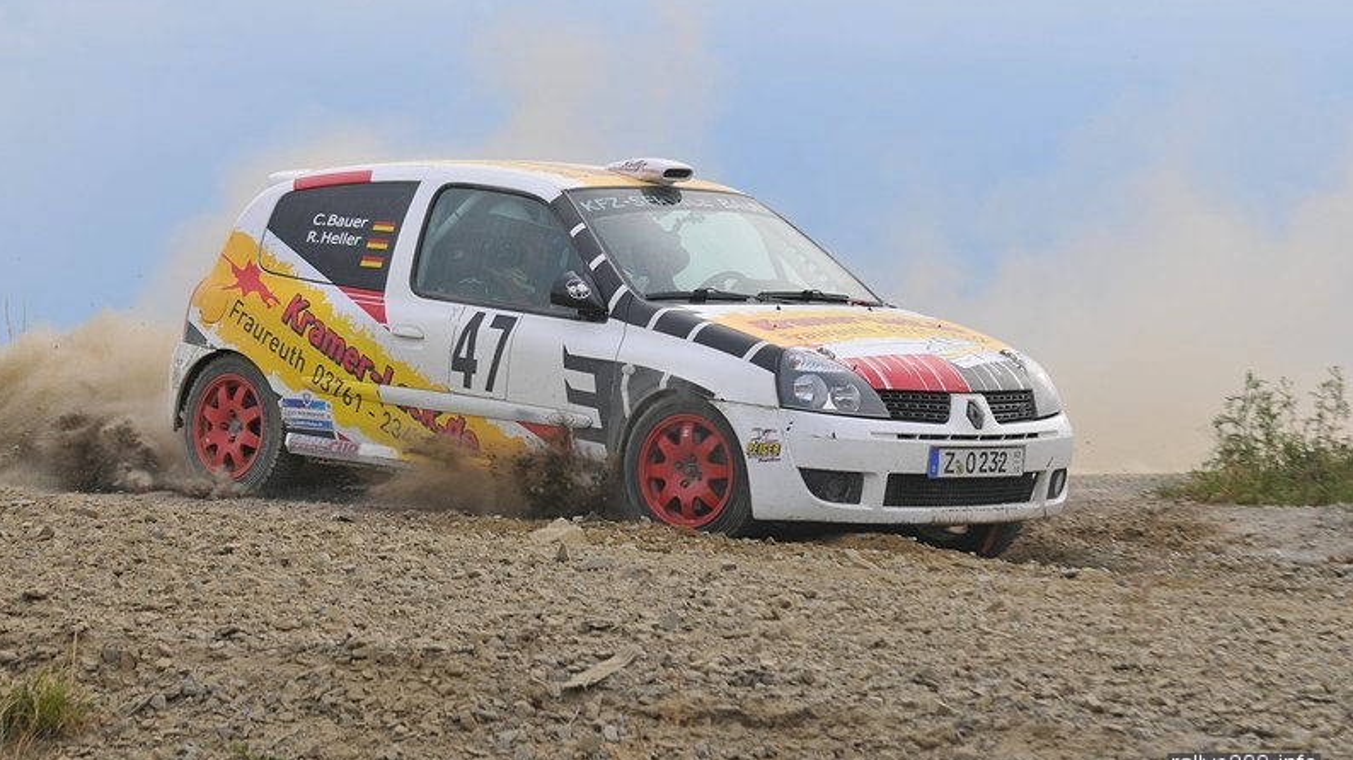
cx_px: 674
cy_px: 405
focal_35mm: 177
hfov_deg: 12.2
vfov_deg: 6.9
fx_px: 6348
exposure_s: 1/250
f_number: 8
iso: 200
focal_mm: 112
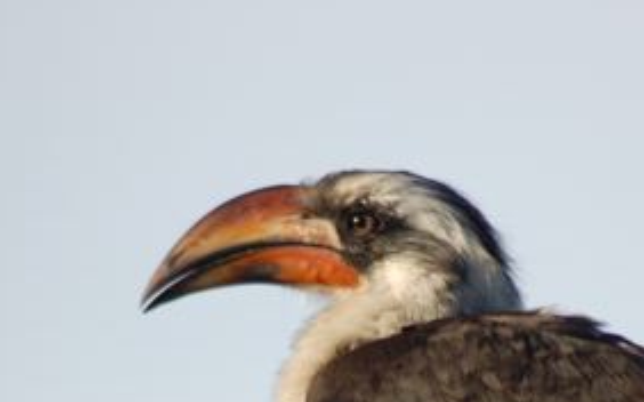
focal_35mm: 1040
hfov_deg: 2.0
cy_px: 403
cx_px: 426
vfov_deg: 1.3
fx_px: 18246
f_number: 5.6
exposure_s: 1/1250
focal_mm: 300
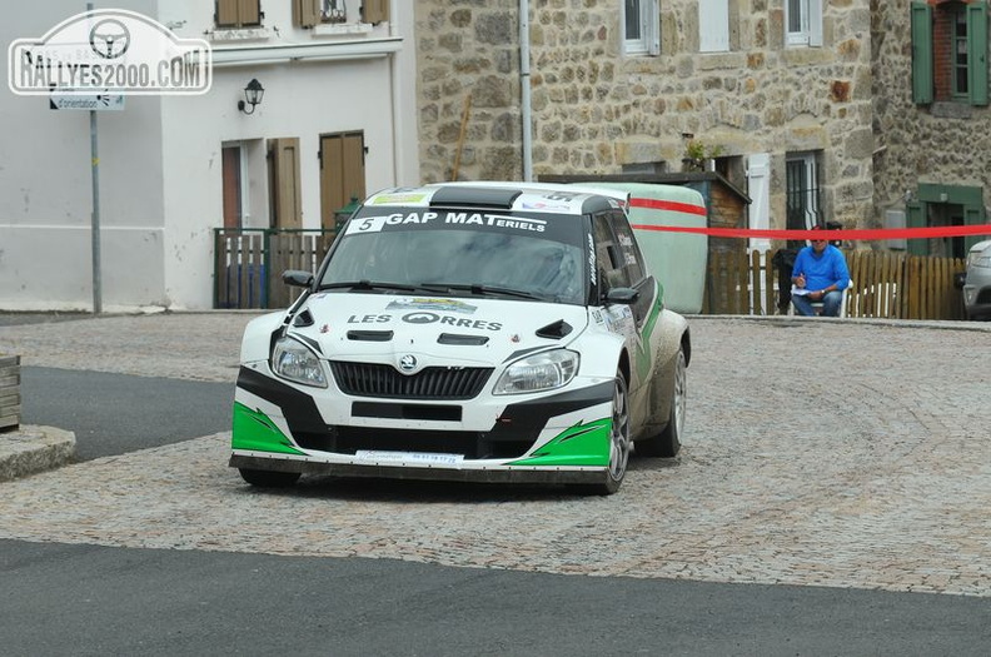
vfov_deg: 6.8
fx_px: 5564
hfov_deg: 10.2
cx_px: 496
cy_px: 328
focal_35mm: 202
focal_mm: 135
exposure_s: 1/800
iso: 320
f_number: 10
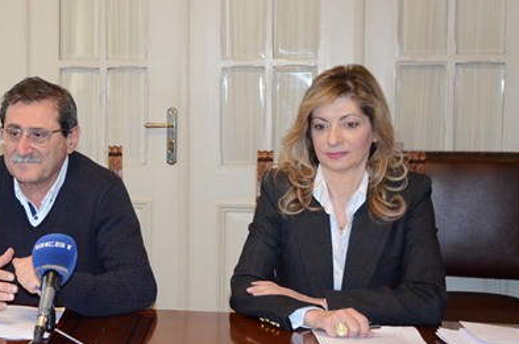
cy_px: 152
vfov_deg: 19.6
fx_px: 993
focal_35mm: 69
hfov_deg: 28.0
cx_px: 38
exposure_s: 1/50
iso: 2000
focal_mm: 24
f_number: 3.8
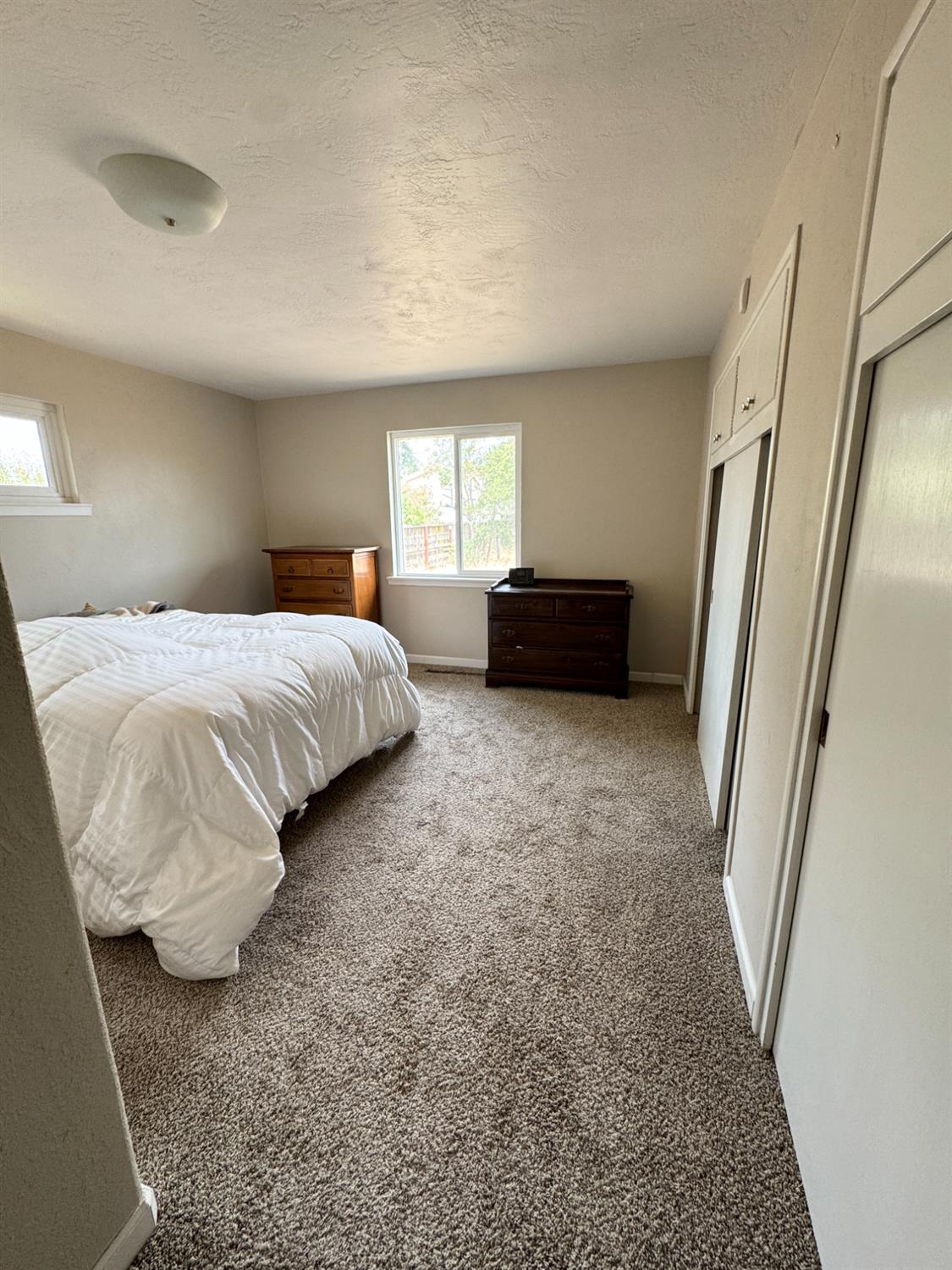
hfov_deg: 85.7
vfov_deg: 102.1
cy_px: 635
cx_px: 476
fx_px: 513
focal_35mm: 14
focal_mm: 2.22
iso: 125
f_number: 2.2
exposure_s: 1/99
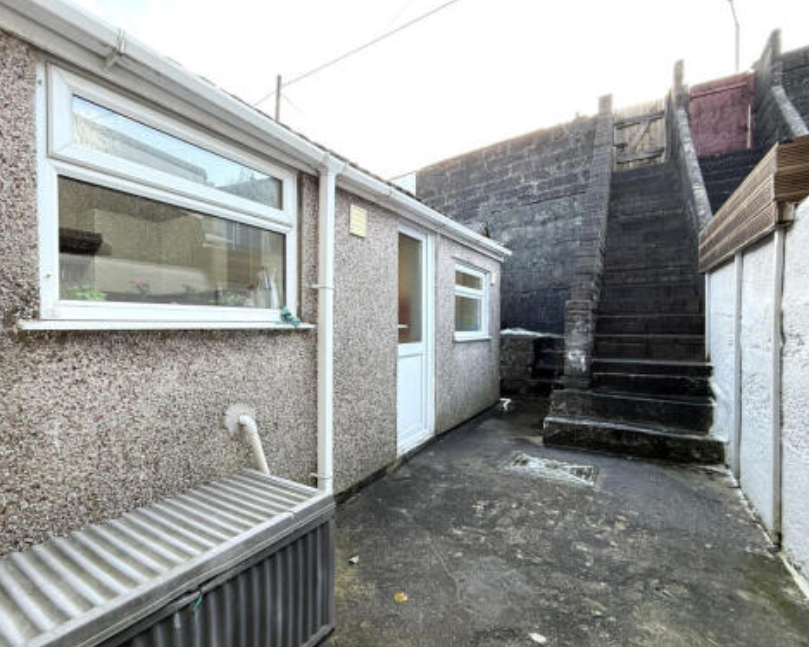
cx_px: 367
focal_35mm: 17
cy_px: 337
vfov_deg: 76.9
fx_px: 407
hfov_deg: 89.4
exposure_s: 1/99
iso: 80
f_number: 2.2
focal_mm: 2.22
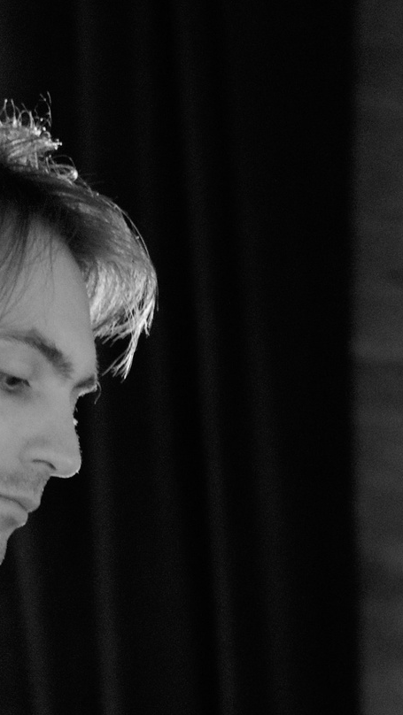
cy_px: 693
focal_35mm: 166
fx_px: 3151
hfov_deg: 7.3
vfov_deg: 12.8
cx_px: 329
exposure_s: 1/80
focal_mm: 50
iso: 800
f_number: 1.8
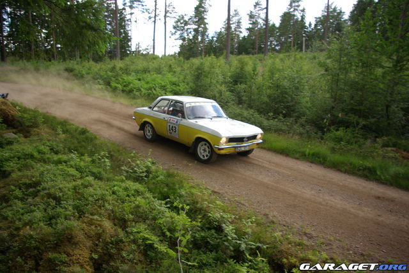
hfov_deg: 67.4
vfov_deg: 48.0
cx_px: 204
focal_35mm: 27
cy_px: 136
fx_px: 307
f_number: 3.5
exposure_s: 1/350
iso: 400
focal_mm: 18
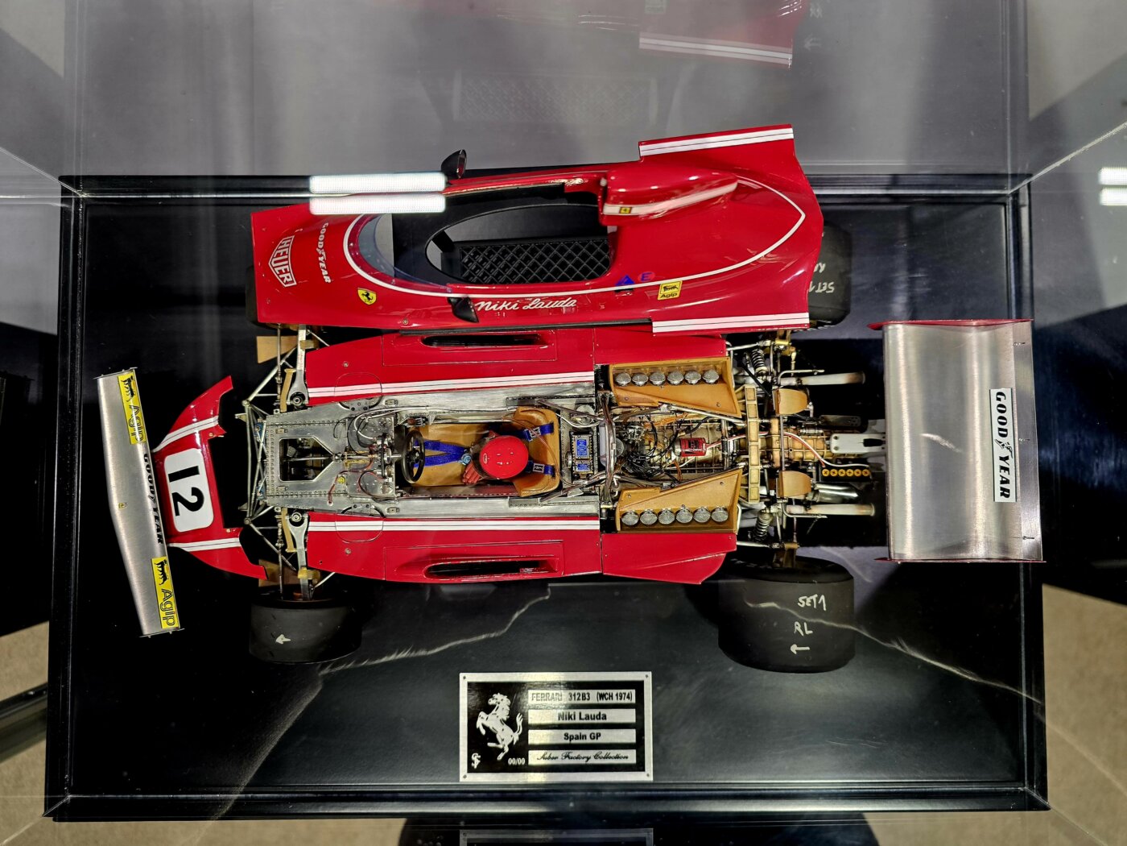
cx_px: 564
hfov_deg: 73.9
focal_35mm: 23
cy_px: 423
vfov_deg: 58.9
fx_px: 749
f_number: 1.7
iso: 125
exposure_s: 1/100
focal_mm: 6.3
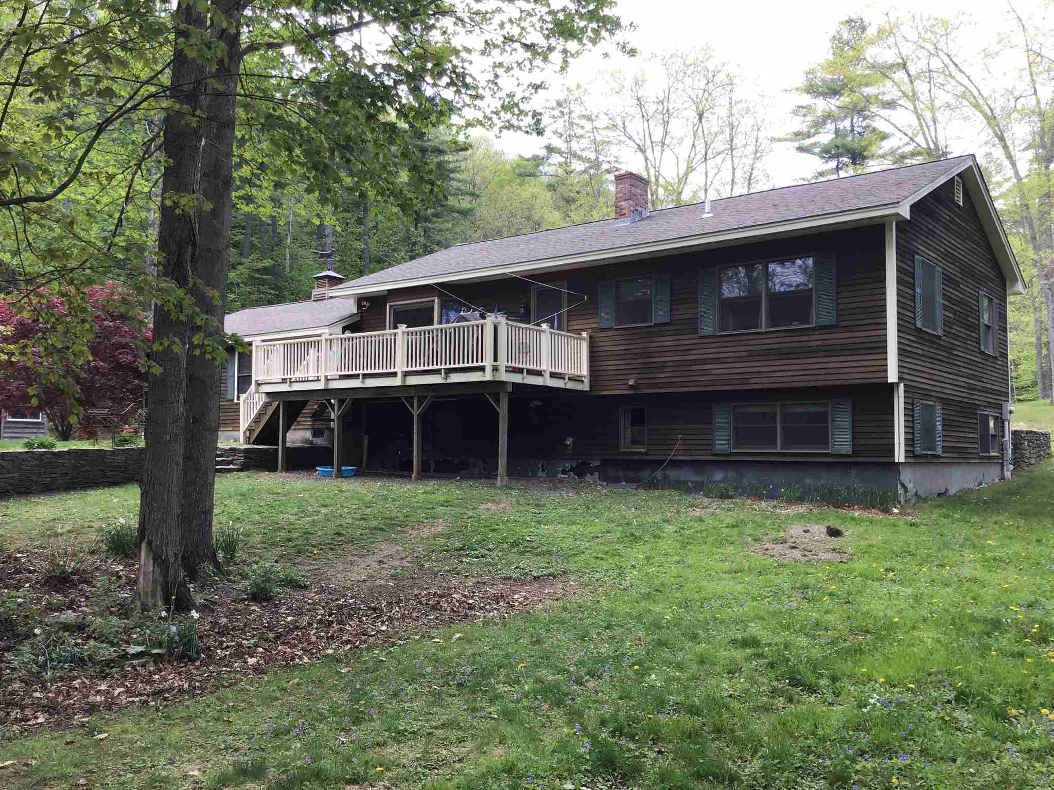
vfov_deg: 45.4
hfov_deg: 58.4
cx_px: 527
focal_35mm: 31
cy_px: 395
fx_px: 944
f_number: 2.4
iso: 25
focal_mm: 3.3
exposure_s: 1/158
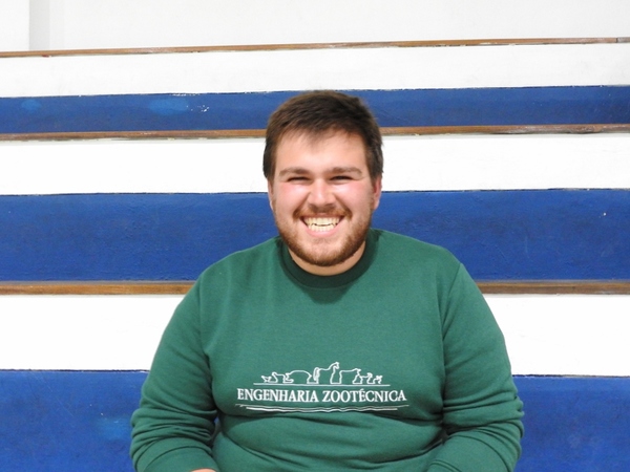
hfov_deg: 52.6
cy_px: 236
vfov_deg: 40.7
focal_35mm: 35
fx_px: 637
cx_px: 315
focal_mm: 6.3
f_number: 4.8
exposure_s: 1/3
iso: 800
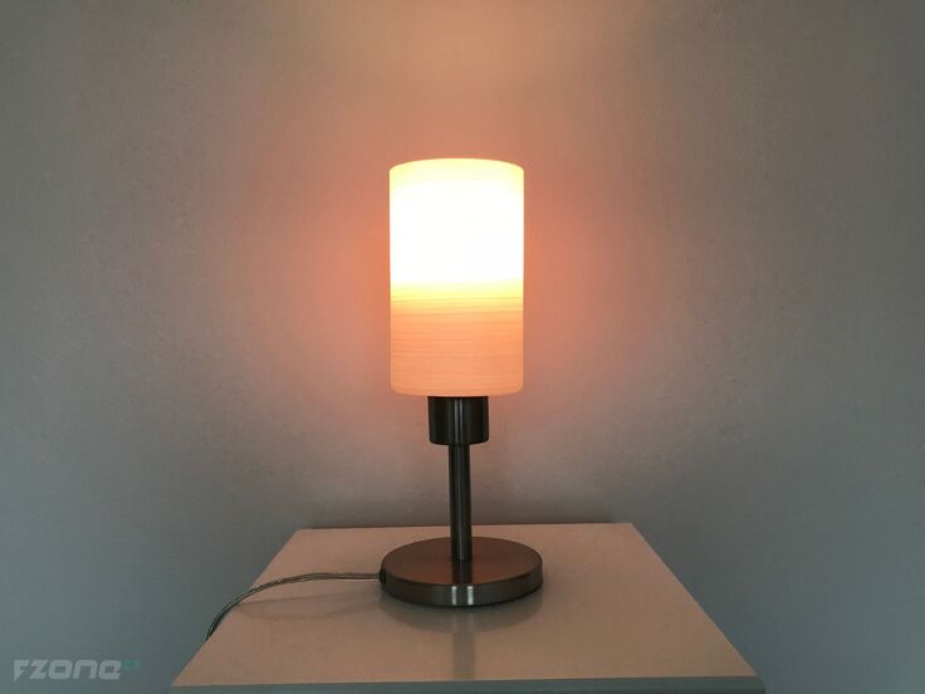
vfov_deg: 49.7
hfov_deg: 63.4
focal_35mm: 28
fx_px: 748
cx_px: 462
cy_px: 347
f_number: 1.8
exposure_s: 1/32
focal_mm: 3.99
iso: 20
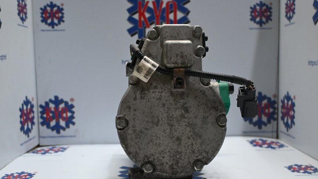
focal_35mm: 39
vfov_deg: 30.5
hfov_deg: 51.9
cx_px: 160
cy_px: 101
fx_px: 327
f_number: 4.2
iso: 1100
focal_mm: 24.5
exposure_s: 1/125
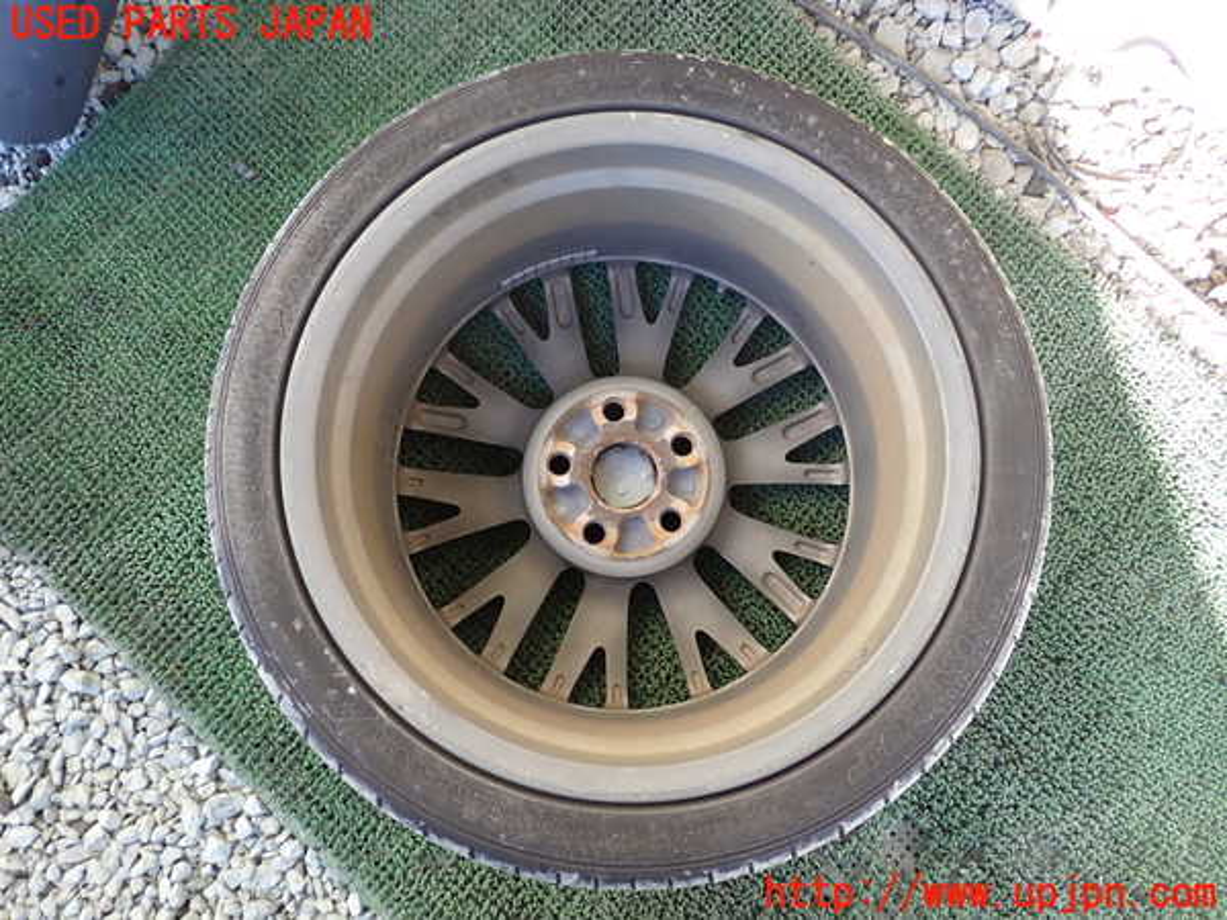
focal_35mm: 30
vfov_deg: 46.8
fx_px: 1063
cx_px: 614
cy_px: 460
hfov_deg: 60.0
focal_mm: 5.4
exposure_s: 1/125
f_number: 2.3
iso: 200
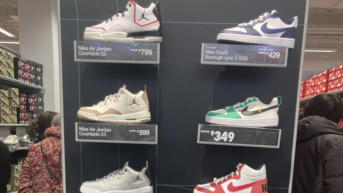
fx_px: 373
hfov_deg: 49.4
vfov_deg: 26.9
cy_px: 206
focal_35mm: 41
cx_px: 172
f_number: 1.8
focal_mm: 3.99
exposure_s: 1/50
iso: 64
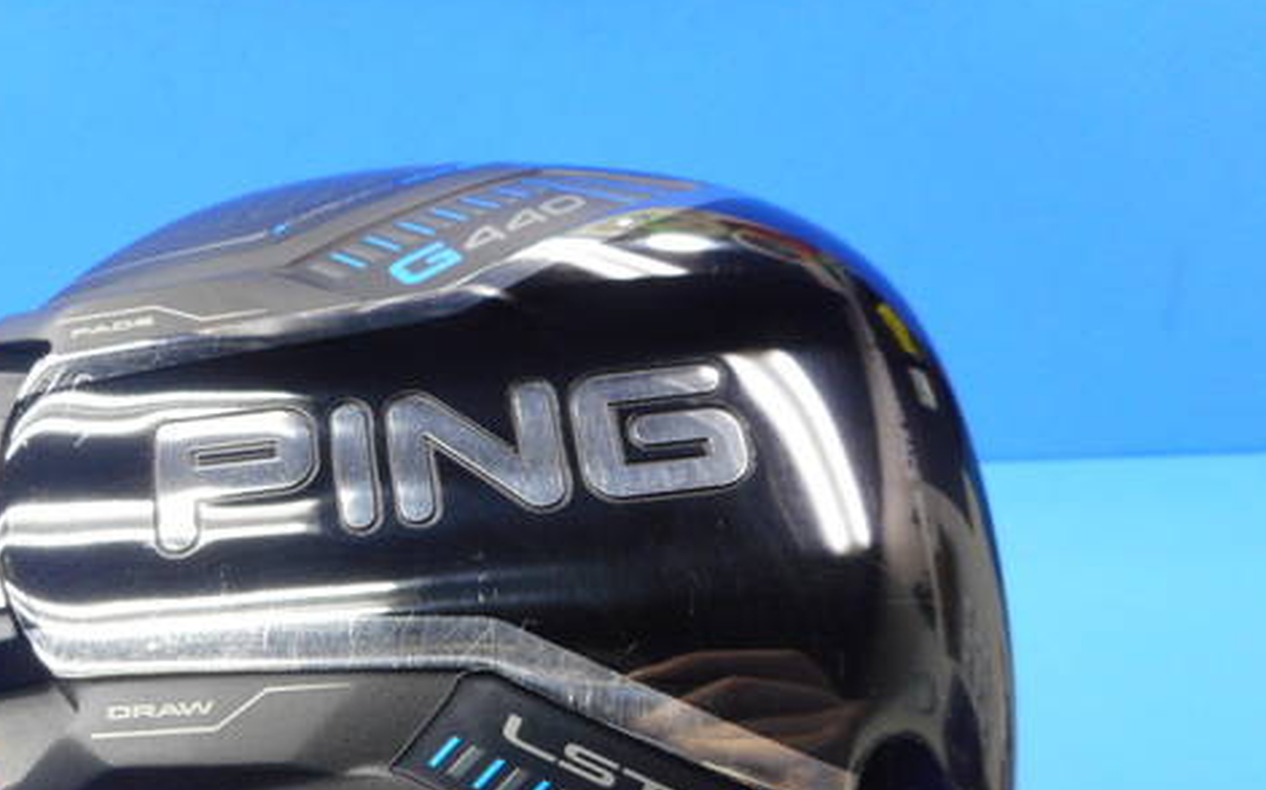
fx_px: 1242
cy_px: 610
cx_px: 478
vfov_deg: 34.4
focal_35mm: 36
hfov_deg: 53.5
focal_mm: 4.5
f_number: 3.7
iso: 250
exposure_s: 1/30
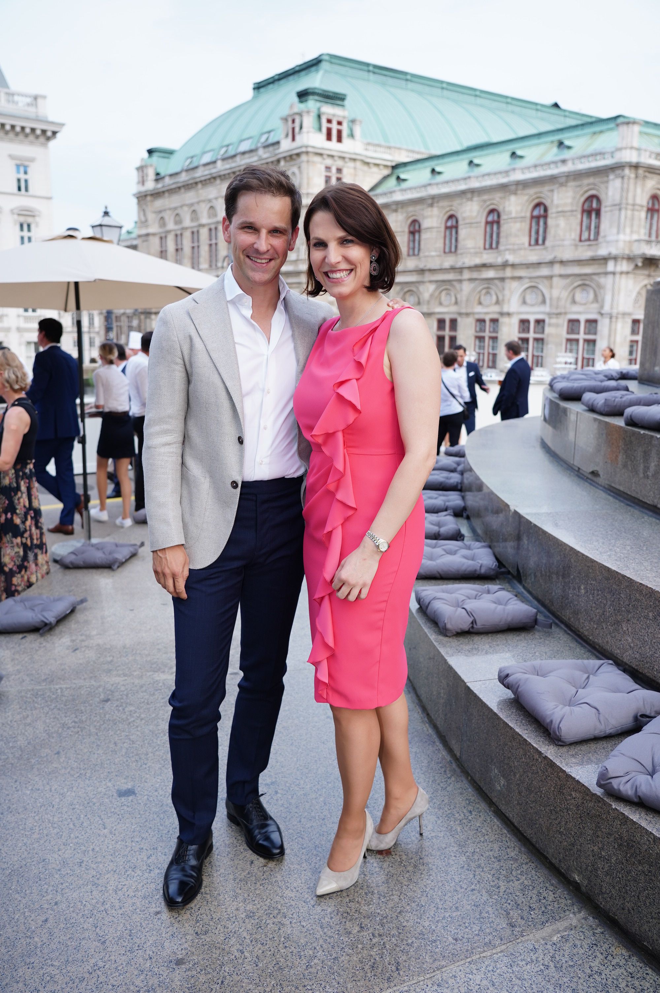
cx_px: 330
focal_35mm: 30
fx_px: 826
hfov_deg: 43.5
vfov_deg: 62.0
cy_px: 496
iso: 250
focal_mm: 30
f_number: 4.5
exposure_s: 1/250
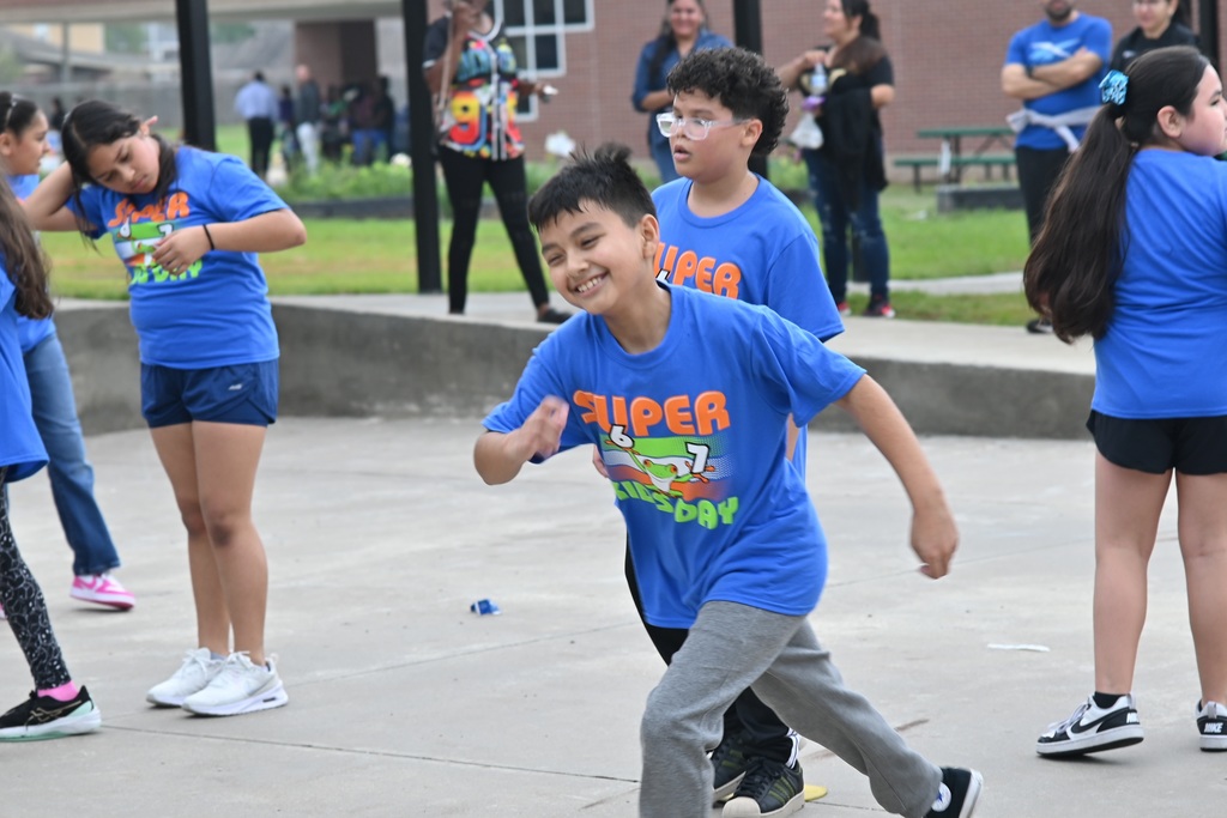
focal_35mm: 84
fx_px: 2863
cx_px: 614
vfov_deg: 16.3
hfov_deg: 24.2
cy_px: 409
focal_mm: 56
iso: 100
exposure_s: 1/250
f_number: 2.8
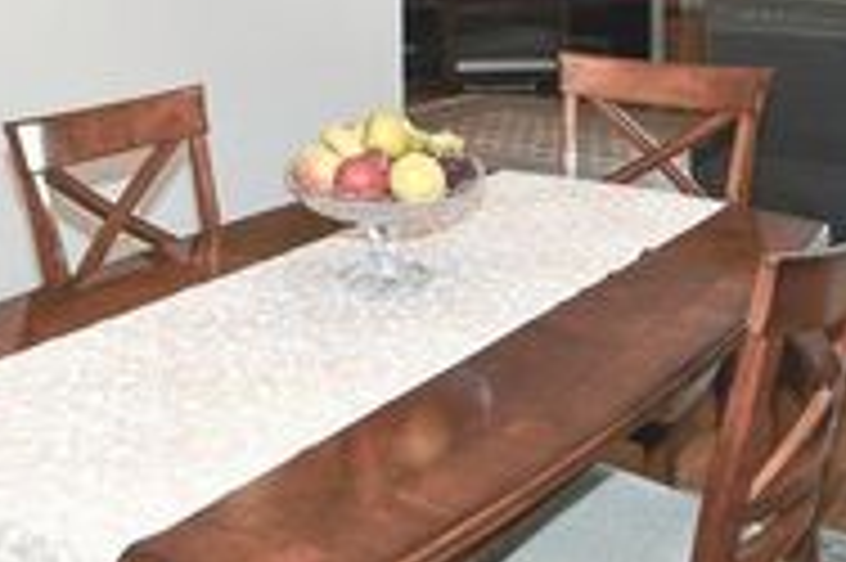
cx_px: 292
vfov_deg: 26.8
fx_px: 1127
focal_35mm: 48
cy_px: 25
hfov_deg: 40.7
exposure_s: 1/60
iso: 220
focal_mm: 12
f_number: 4
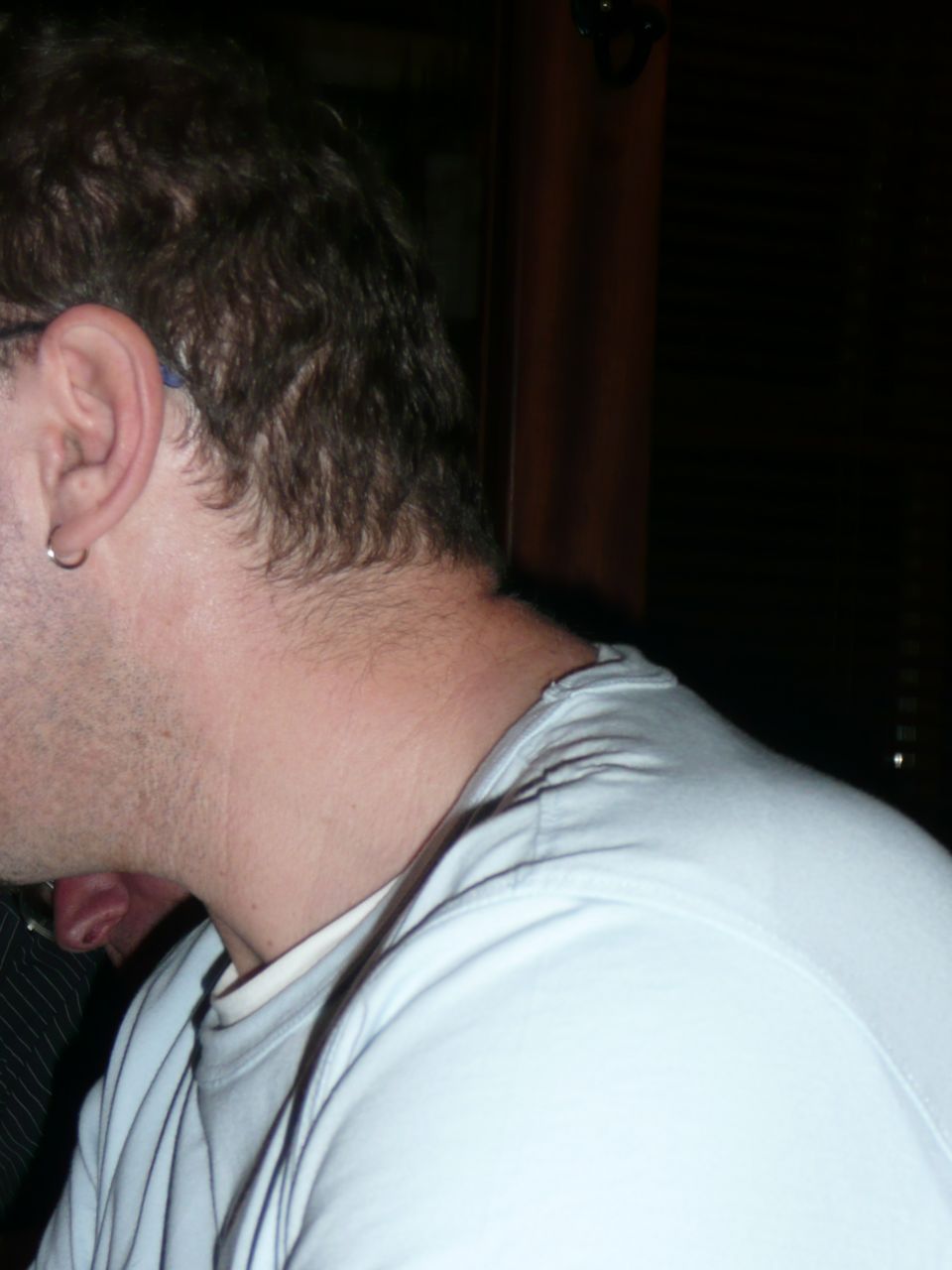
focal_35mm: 86
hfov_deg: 17.2
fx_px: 3154
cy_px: 635
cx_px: 476
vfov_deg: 22.8
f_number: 4.6
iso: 100
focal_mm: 11.8
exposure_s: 1/30
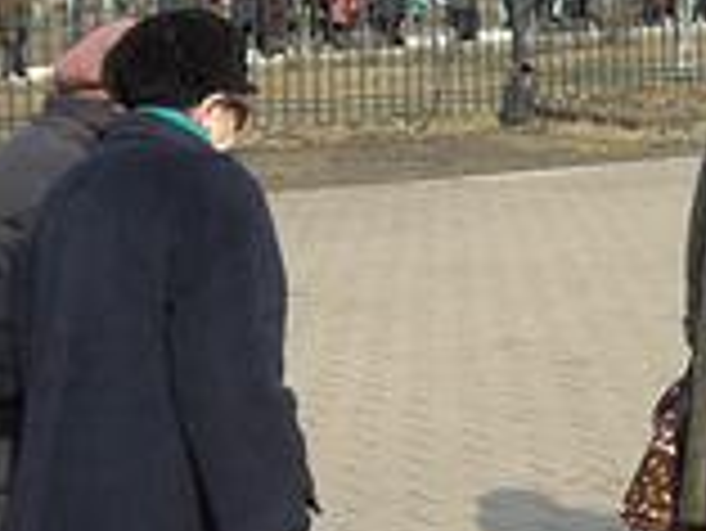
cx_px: 994
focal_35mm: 93
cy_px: -70
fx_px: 1898
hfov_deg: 19.0
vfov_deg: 15.4
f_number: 8.9
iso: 200
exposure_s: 1/180
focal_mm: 4.9
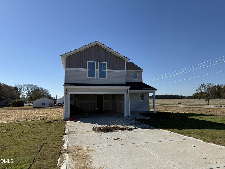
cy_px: 84
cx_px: 112
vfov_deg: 56.8
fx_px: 156
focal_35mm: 24
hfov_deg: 71.6
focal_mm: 6.76
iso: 80
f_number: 1.78
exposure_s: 1/6711
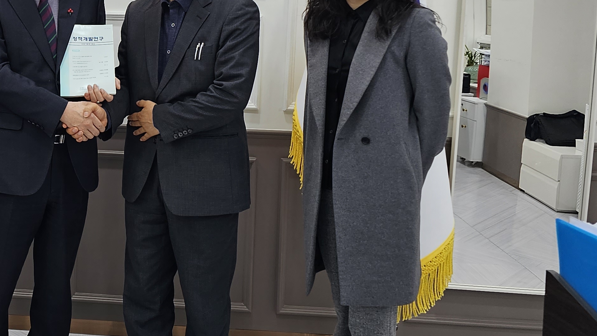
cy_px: 51
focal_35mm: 53
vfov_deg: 22.2
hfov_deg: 35.6
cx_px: 7
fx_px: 839
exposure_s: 1/120
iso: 64
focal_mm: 6.3
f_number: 1.7
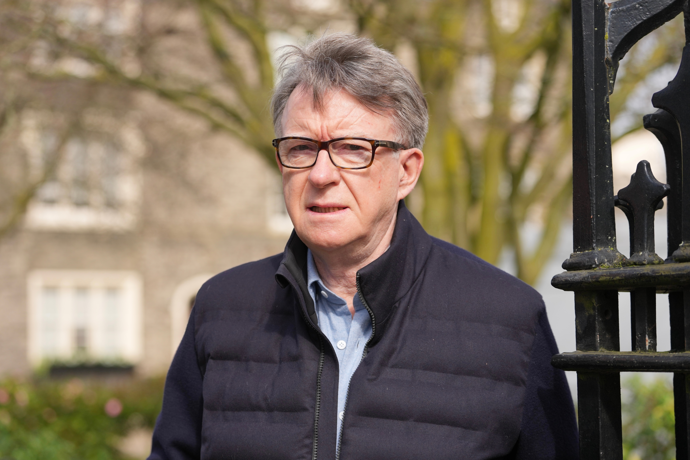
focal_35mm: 70
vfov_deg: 19.5
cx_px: 345
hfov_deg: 28.8
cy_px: 230
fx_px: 1342
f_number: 3.2
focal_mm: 70
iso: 400
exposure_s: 1/3200
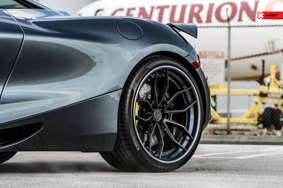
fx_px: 990
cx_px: 142
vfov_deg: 10.9
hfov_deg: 16.3
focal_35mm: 126
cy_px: 94
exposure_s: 1/200
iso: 400
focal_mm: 126
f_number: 6.3
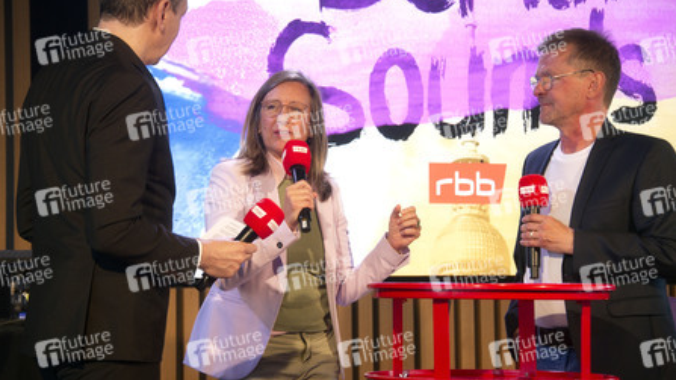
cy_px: 160
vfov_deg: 10.9
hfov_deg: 19.3
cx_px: 336
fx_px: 1989
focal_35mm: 111
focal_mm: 105
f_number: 5.3
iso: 1600
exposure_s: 1/160
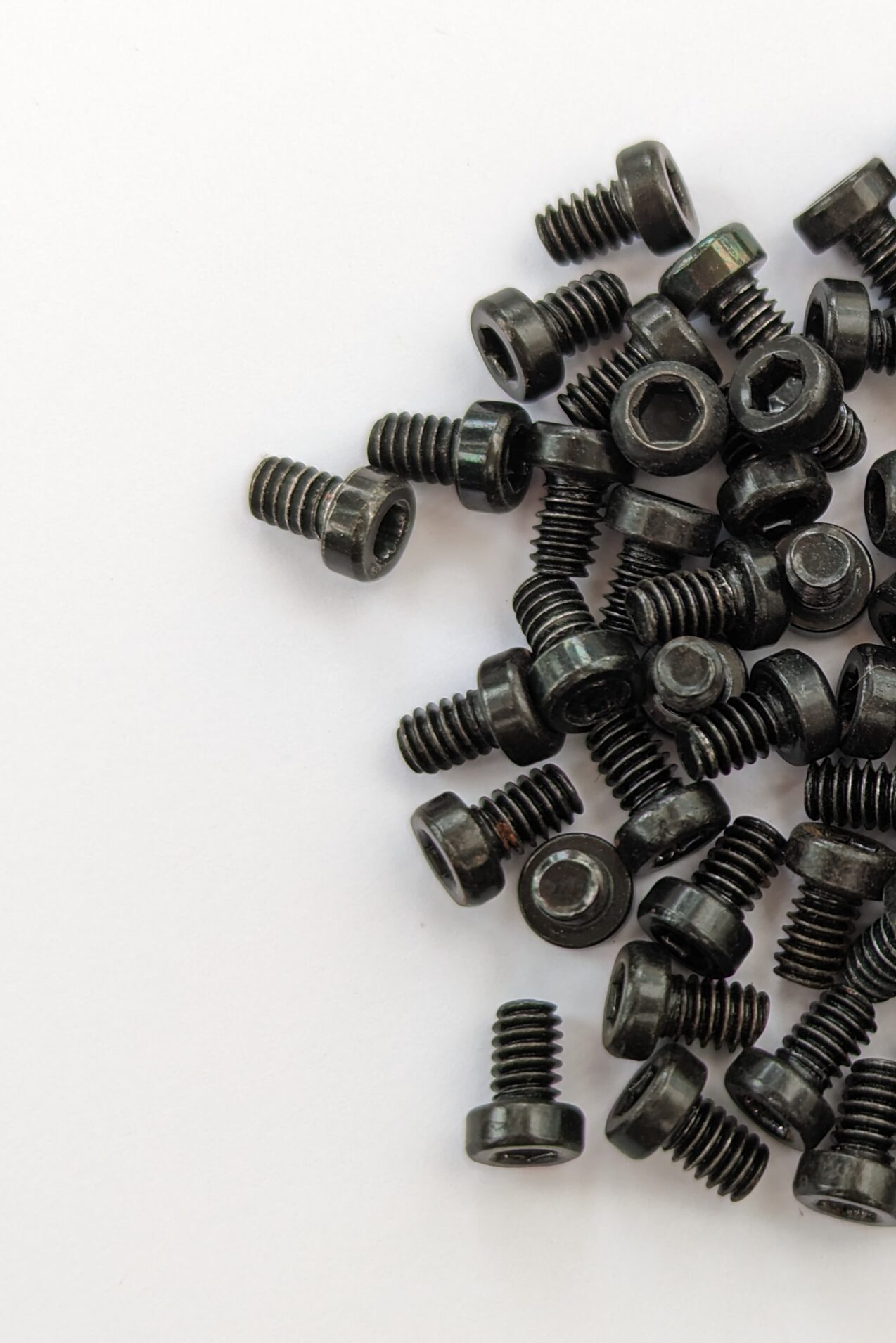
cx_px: 889
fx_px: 2500
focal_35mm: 67
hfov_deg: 19.7
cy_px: 669
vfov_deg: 30.1
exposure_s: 1/166
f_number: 1.85
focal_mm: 6.81
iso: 61
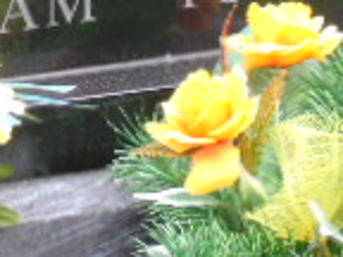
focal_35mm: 480
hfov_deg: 4.1
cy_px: -269
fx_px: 4756
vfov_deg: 3.1
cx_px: -71
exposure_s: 1/60
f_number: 4.4
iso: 200
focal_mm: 19
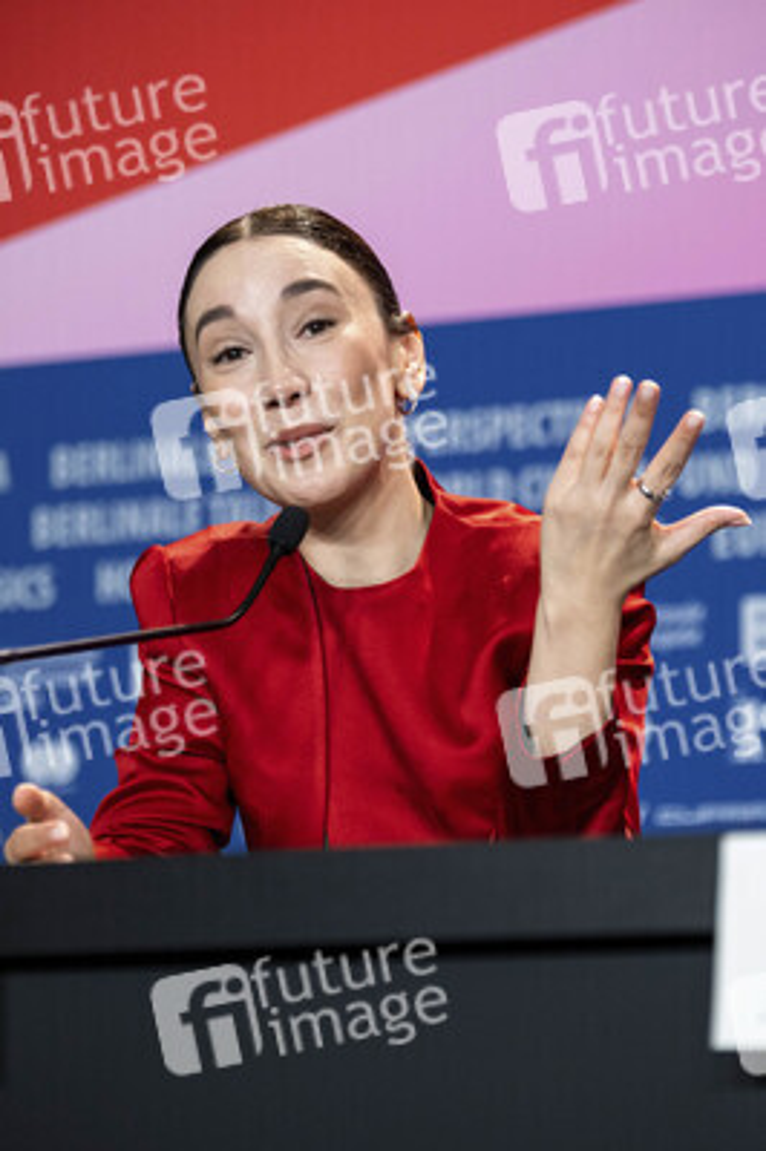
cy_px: 576
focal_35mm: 142
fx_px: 4540
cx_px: 383
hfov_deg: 9.6
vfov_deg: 14.5
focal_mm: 94.5
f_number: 2.8
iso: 2000
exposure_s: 1/240
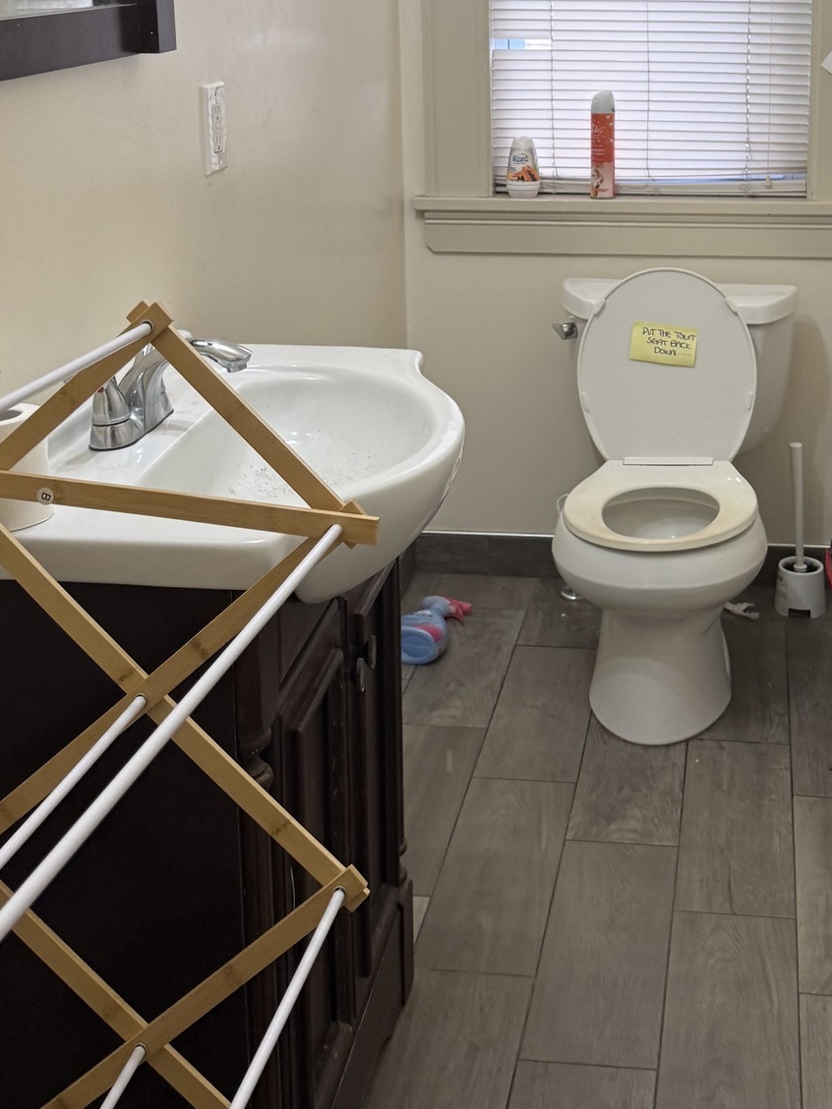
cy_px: 276
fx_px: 1570
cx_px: 583
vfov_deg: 37.9
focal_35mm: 49
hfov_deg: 29.4
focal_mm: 6.76
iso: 160
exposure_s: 1/120
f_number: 1.78
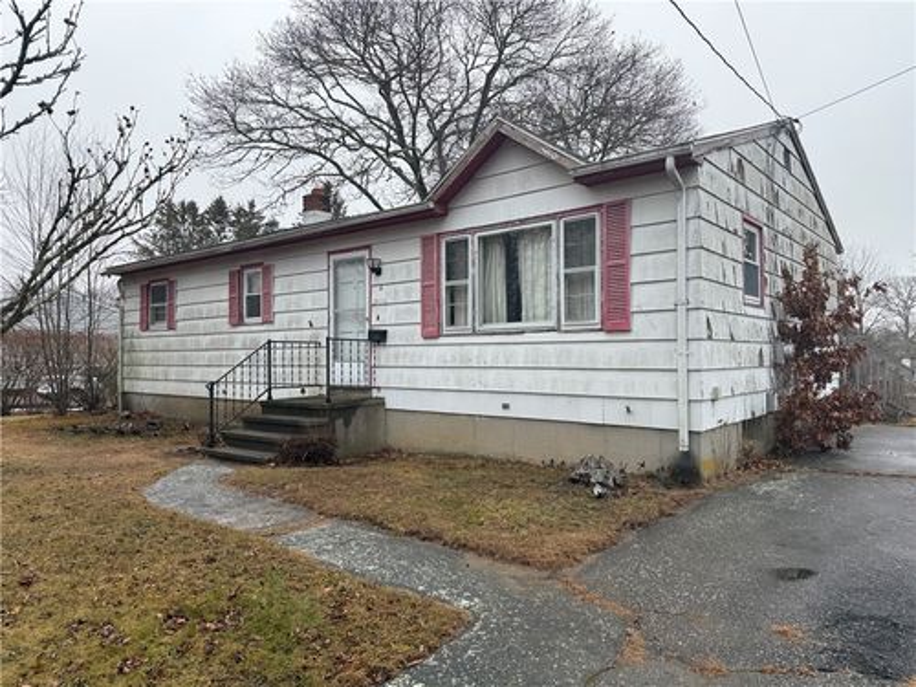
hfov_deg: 71.6
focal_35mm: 24
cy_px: 344
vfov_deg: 56.8
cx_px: 458
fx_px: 635
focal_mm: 6.76
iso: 80
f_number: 1.78
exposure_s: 1/868
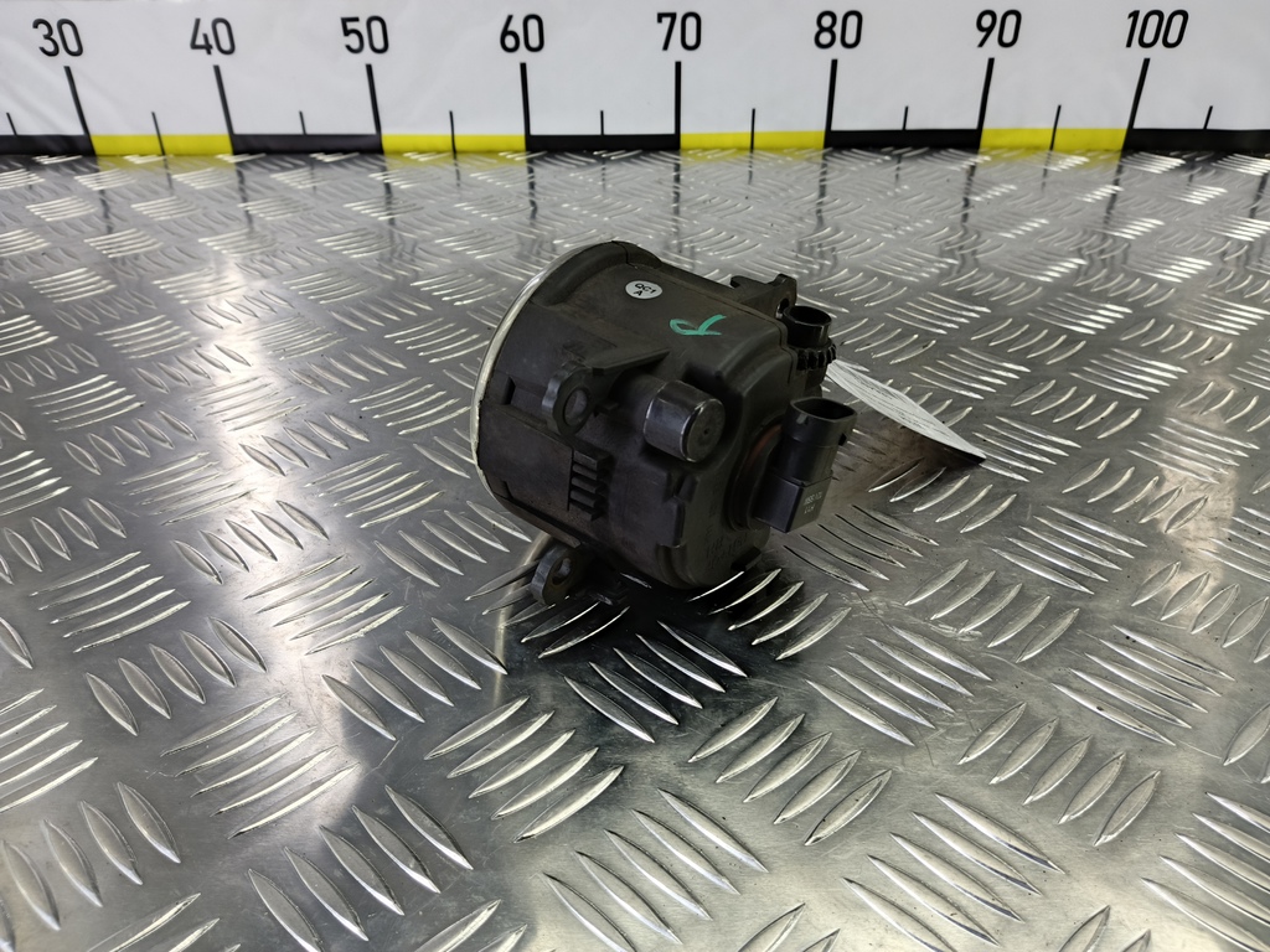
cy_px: 476
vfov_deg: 58.9
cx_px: 635
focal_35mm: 23
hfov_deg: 73.9
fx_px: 844
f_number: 1.6
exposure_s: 1/33.3
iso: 110
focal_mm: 4.11
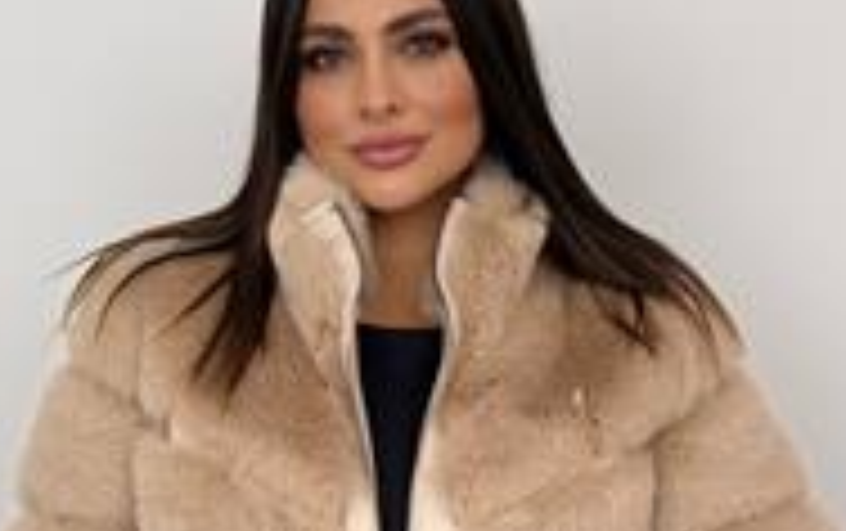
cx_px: 356
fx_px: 1454
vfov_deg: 20.7
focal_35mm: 63
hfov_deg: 32.4
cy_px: 315
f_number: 1.78
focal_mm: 6.76
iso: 80
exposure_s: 1/488
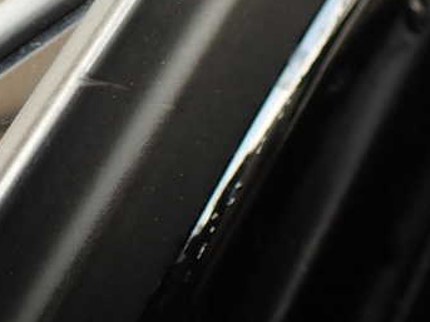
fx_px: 695
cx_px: 98
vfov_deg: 25.9
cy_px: 105
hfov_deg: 33.5
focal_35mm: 56
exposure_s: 1/60
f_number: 2.4
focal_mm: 5.79
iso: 125
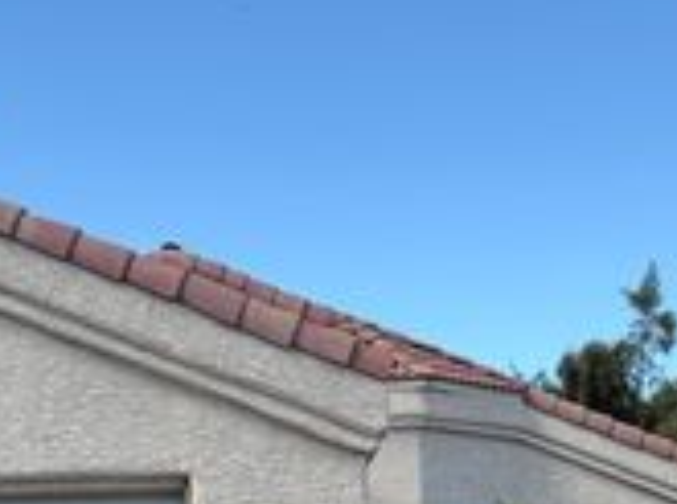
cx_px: 324
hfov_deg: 24.8
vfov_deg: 18.4
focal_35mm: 79
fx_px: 1542
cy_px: 400
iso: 50
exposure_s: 1/2141
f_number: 1.6
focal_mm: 5.96
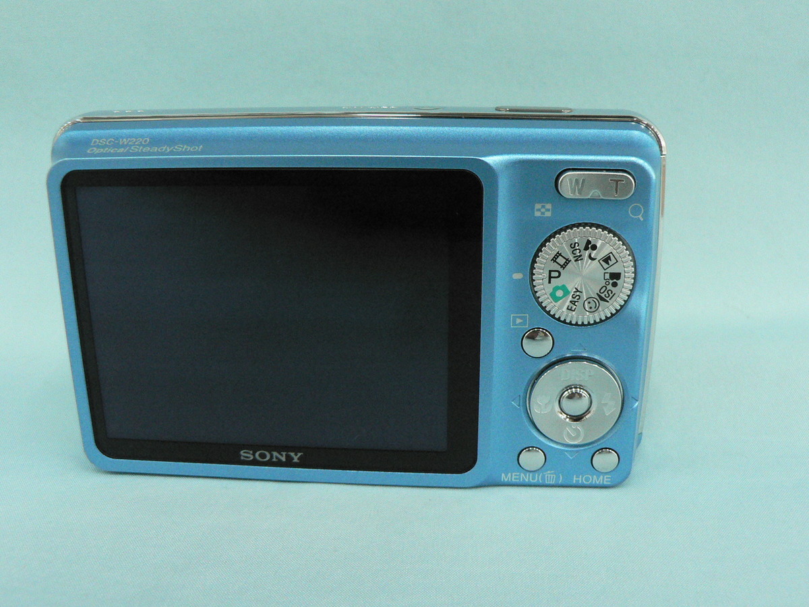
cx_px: 404
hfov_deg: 51.4
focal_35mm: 36
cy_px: 304
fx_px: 841
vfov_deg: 39.7
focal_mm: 6
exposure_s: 1/80
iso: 400
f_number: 4.5
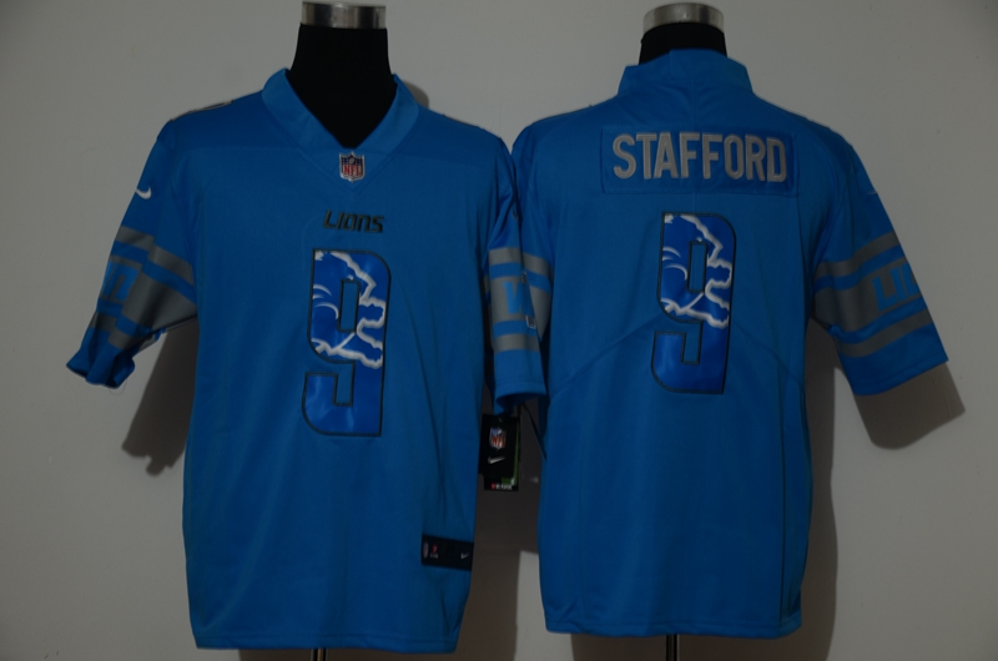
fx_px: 2075
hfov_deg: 27.0
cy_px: 330
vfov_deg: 18.1
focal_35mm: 75
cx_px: 499
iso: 100
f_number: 4.8
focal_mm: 50
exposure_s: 1/1.3
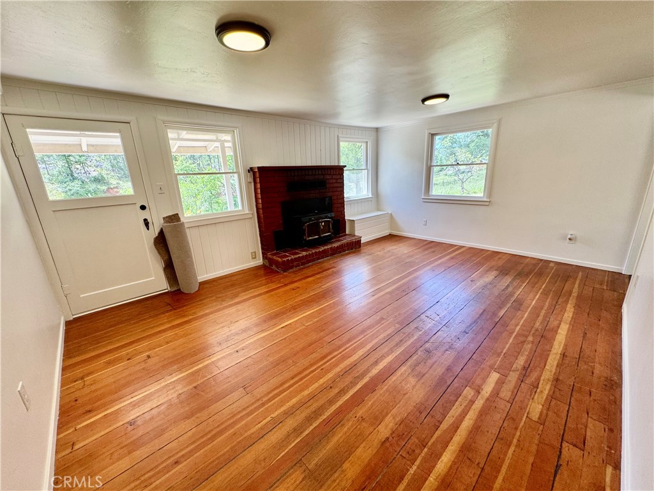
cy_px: 246
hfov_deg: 102.1
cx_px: 327
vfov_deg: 85.7
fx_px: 265
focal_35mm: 14
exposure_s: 1/120
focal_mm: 2.22
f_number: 2.2
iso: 80
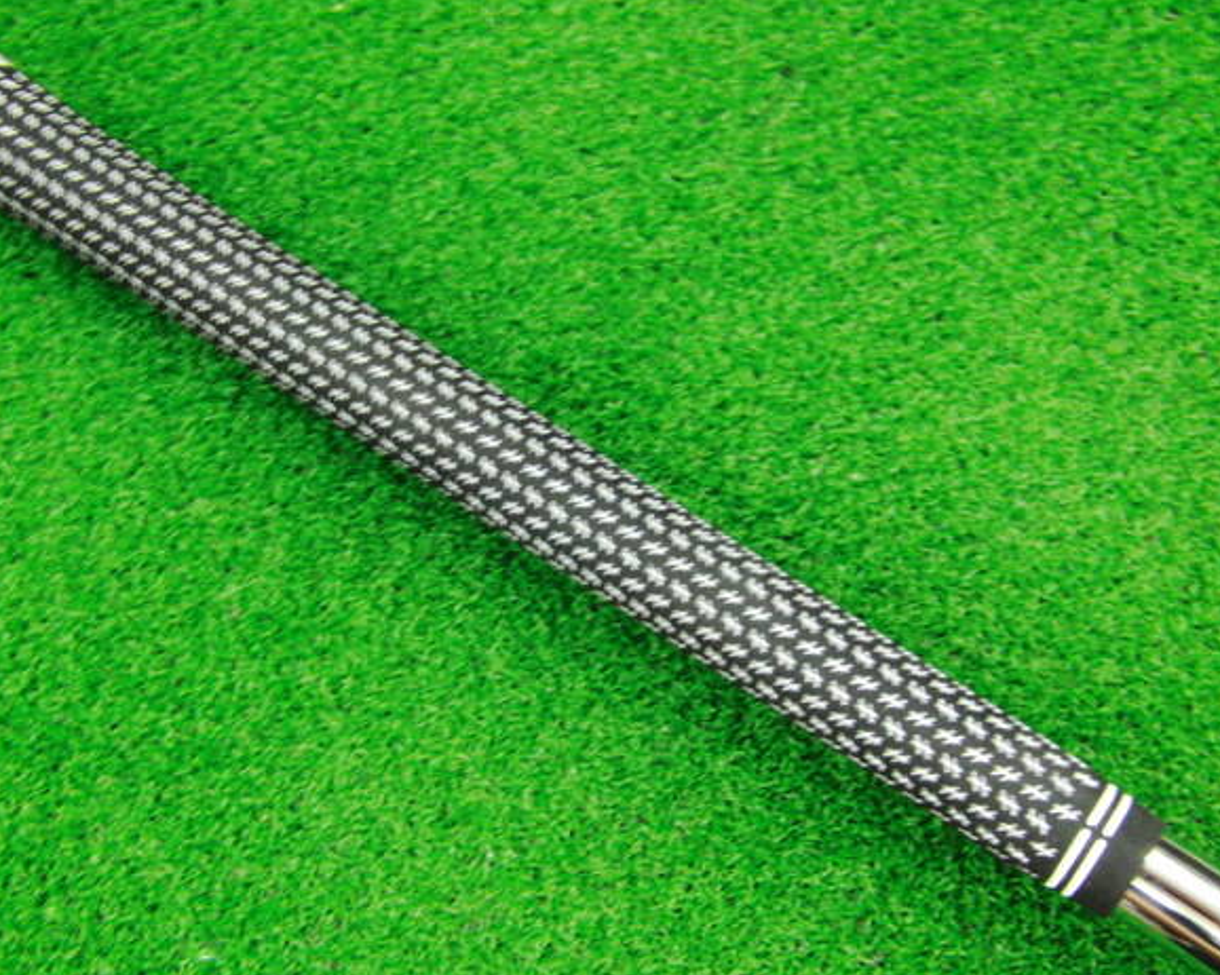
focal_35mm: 40
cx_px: 553
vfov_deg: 37.3
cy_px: 502
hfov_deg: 45.8
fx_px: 1444
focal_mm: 6.42
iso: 400
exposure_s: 1/20
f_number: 3.6
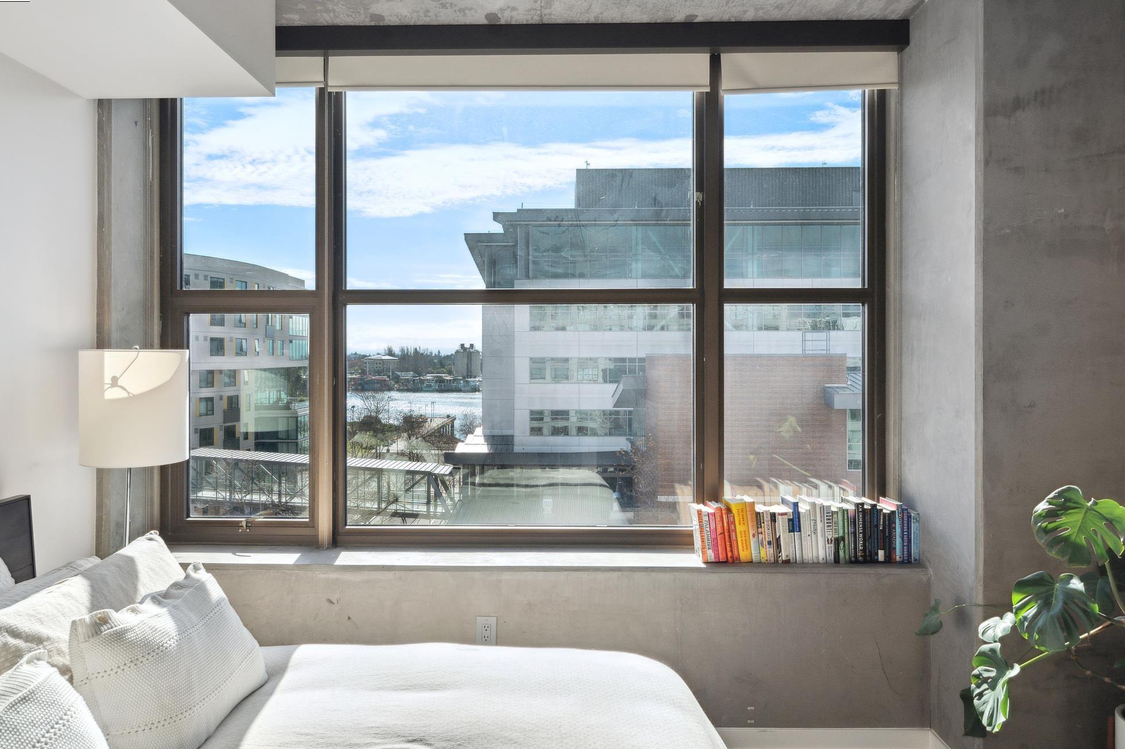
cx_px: 542
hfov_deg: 73.7
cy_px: 375
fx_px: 750
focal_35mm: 24
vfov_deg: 53.1
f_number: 9
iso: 200
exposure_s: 1/320
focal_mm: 23
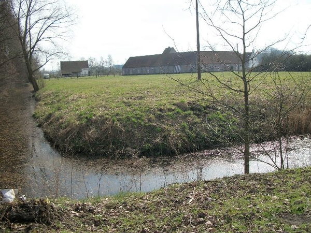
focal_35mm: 32
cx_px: 156
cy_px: 116
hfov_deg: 56.8
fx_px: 287
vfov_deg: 44.2
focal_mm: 5.7
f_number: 8.8
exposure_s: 1/100
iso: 80
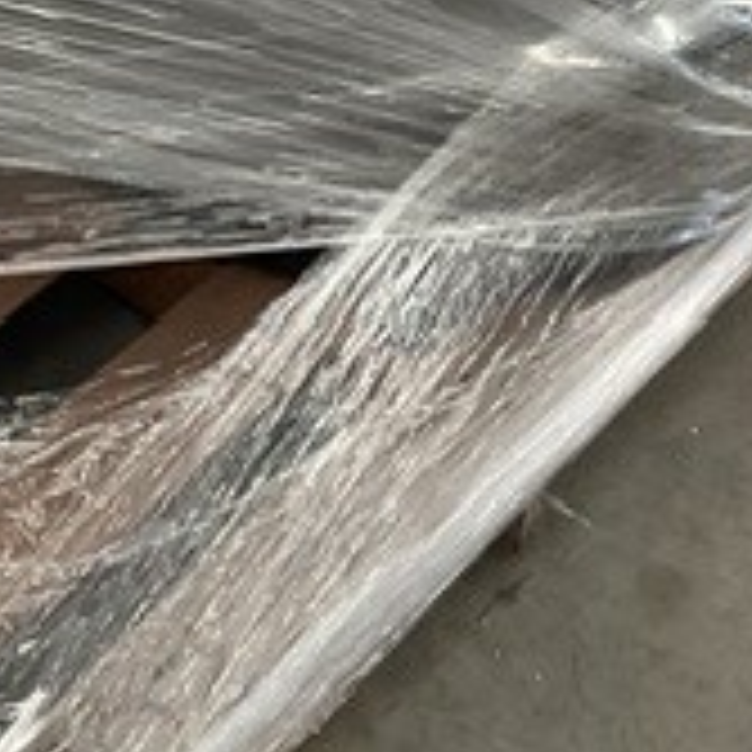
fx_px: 2409
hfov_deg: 17.2
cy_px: 140
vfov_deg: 17.6
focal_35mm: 98
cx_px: -54
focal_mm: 3
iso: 64
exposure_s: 1/60
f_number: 1.8
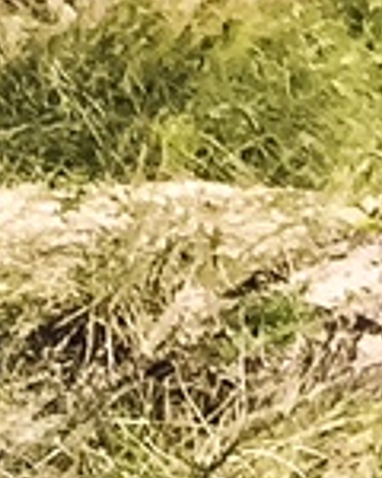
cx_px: 2505
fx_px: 4268
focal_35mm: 302
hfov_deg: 4.0
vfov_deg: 5.9
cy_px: -966
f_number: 2.2
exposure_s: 1/2198
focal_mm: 4.15
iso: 32
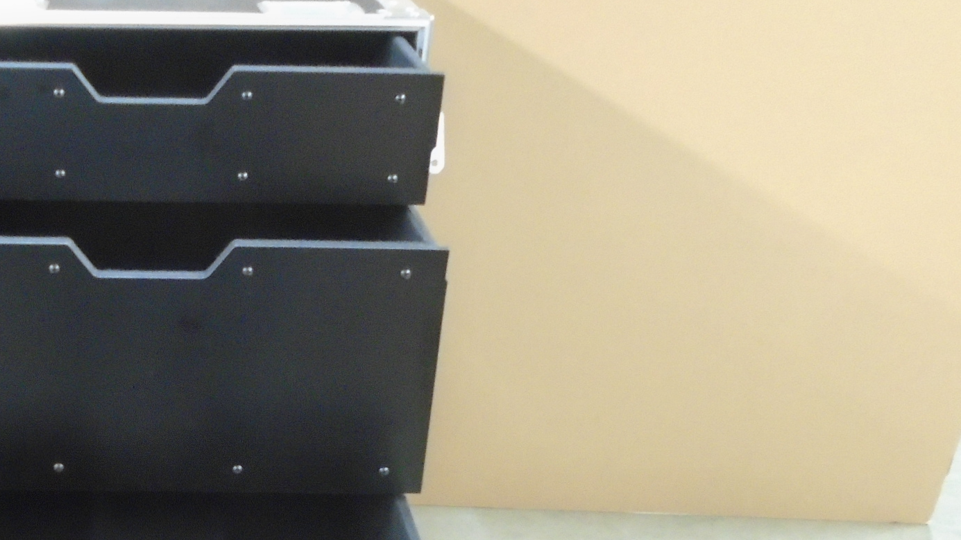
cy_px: 568
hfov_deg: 37.5
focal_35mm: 53
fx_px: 1351
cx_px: 167
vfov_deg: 21.6
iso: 500
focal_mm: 4.6
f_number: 3.2
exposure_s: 1/4
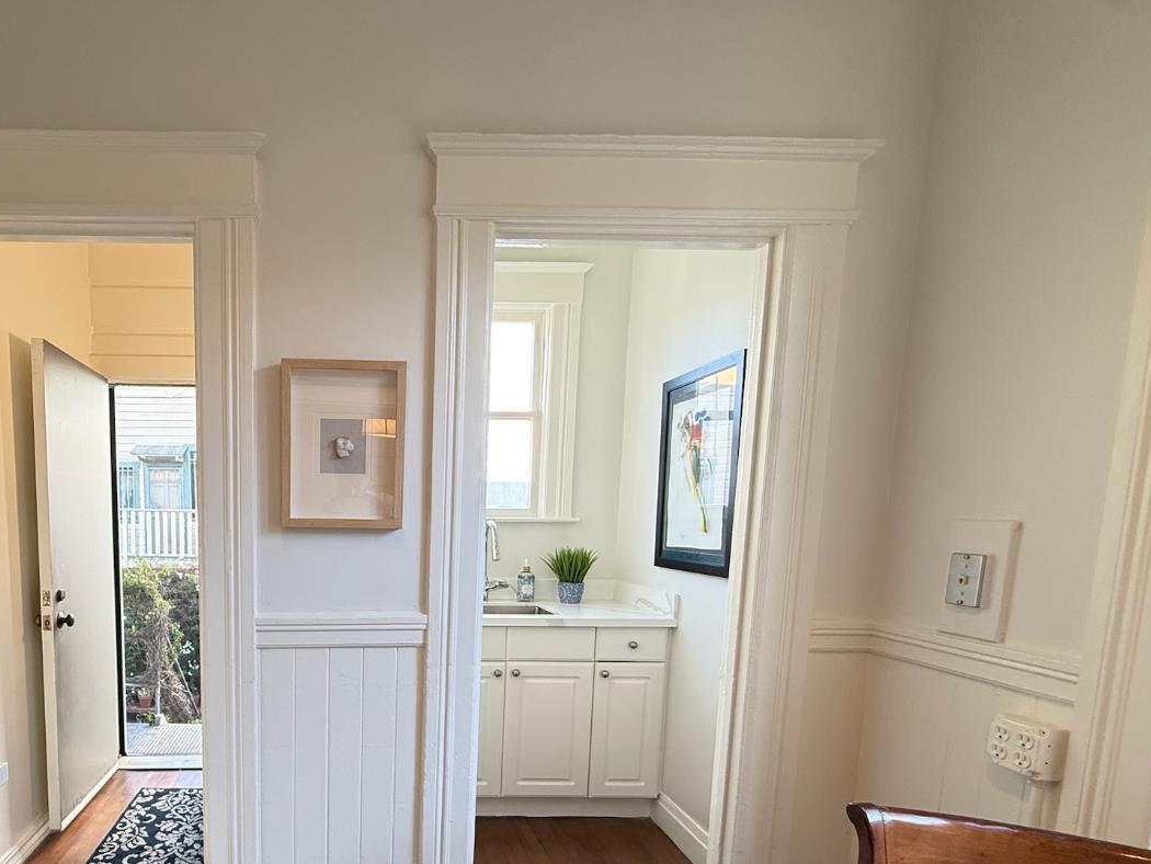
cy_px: 594
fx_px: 665
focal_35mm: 20
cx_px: 357
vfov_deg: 63.9
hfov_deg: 78.3
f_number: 2.2
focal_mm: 2.22
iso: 200
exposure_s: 1/120
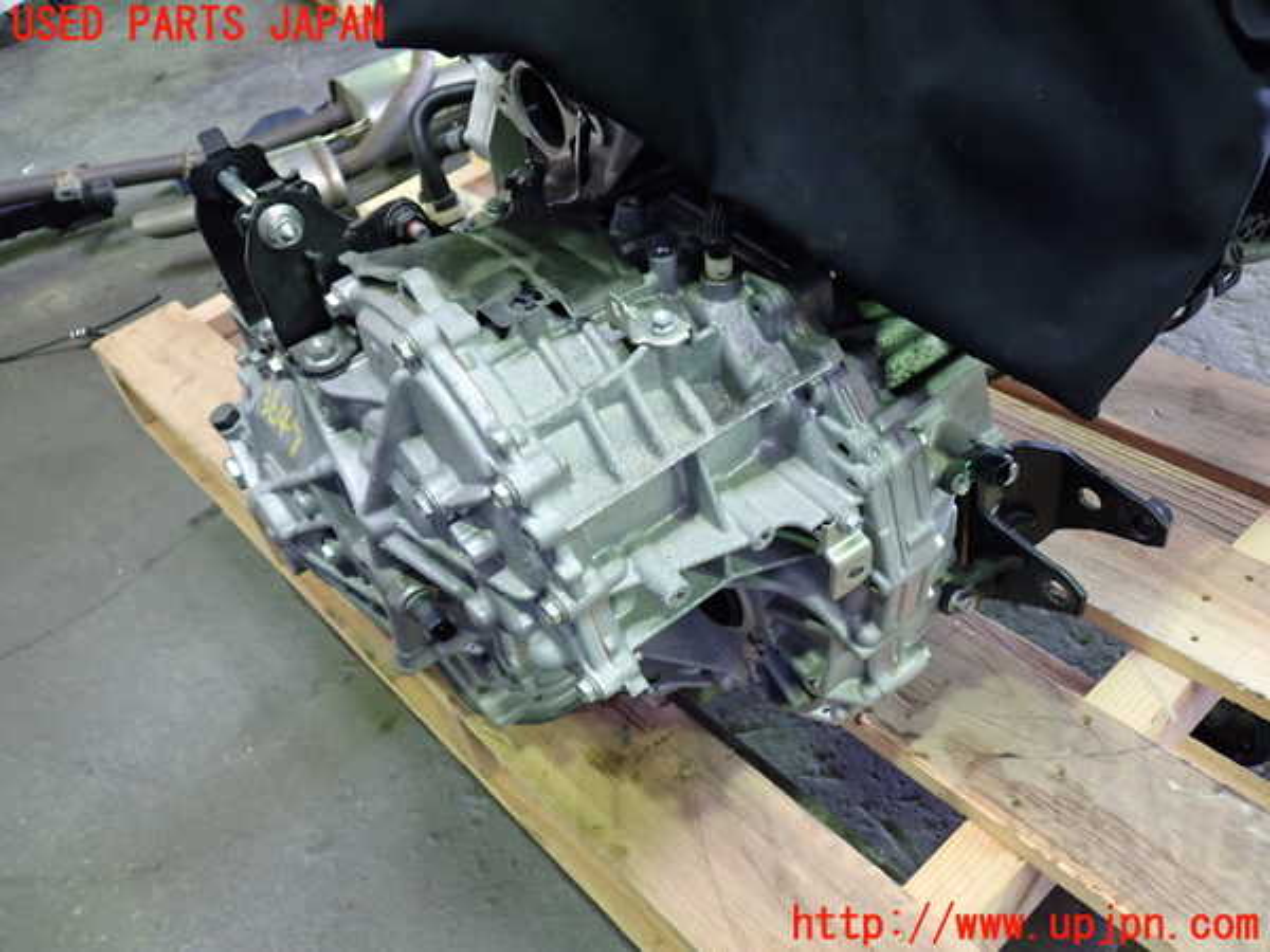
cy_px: 476
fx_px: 1101
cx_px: 635
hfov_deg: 60.0
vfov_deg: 46.8
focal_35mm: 30
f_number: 2.3
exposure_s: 1/30
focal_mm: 5.4
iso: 400
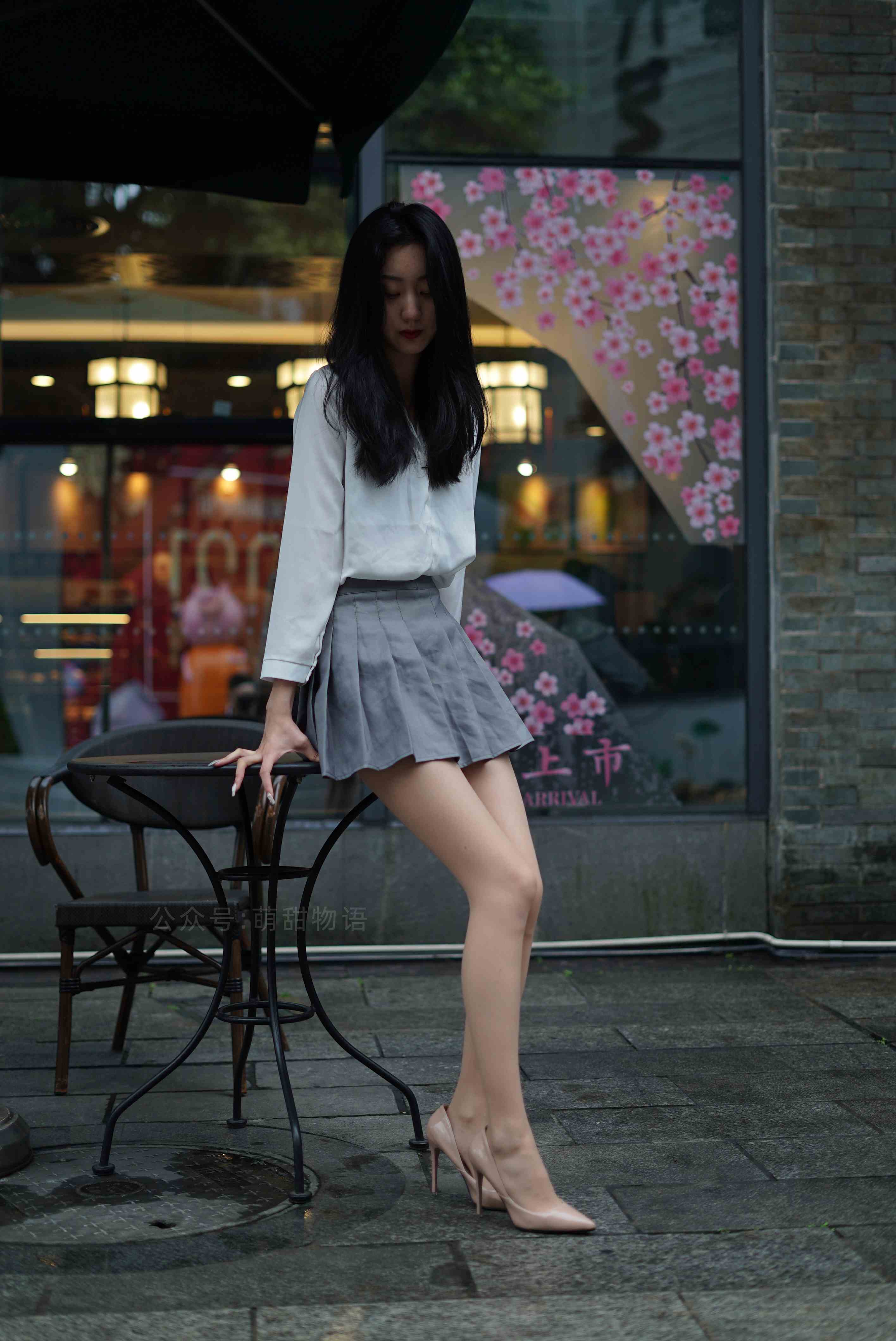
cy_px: 670
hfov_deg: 27.0
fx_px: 1864
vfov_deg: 39.6
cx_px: 448
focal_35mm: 50
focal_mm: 50
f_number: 2
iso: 100
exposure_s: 1/320
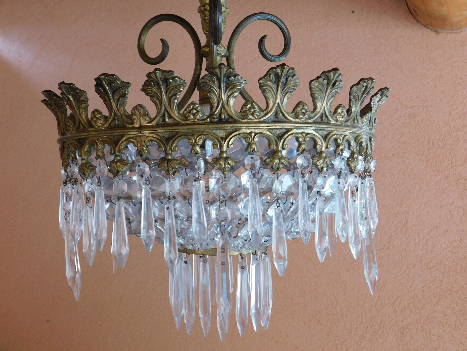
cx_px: 234
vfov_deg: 39.7
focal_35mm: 36
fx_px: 486
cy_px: 176
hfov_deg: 51.4
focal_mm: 6.3
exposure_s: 1/30
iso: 160
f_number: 3.5
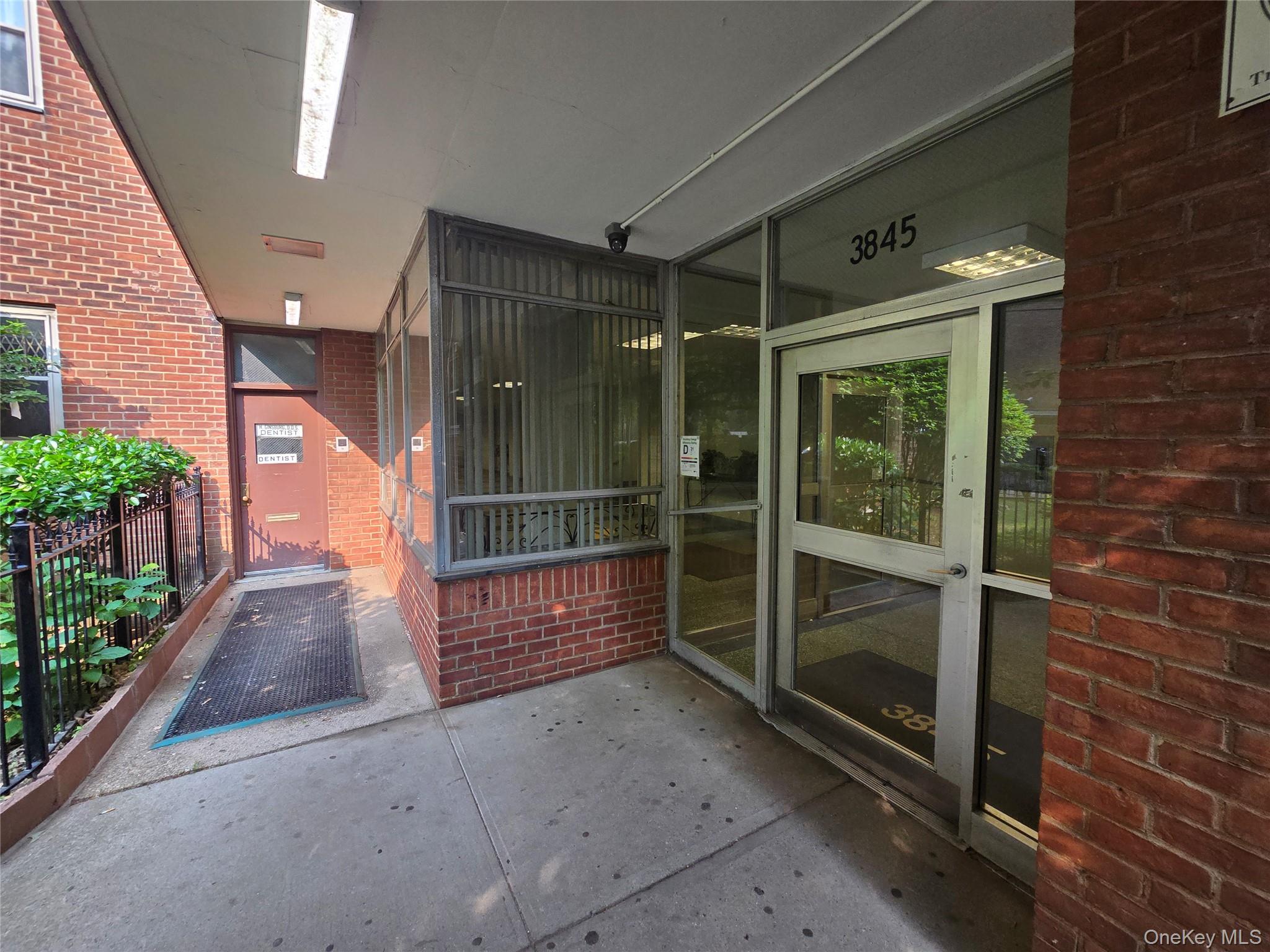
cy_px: 476
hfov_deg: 106.2
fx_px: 477
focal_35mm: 13
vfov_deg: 89.9
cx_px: 635
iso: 64
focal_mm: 2.2
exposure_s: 1/120
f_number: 2.2
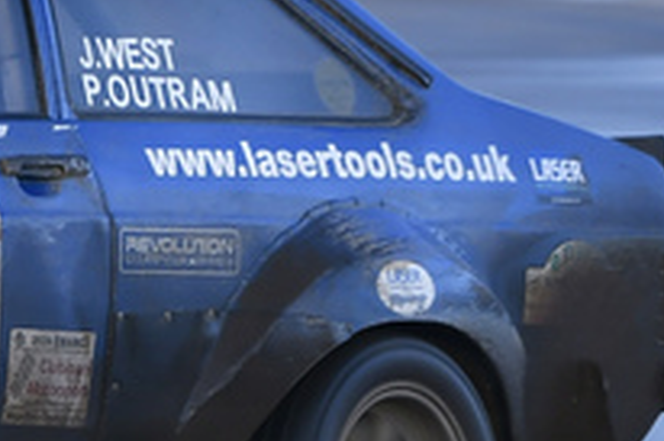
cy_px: -72
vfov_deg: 1.1
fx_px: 23387
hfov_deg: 1.6
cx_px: -145
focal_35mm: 1269
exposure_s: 1/160
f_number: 4
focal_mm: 170
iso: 160
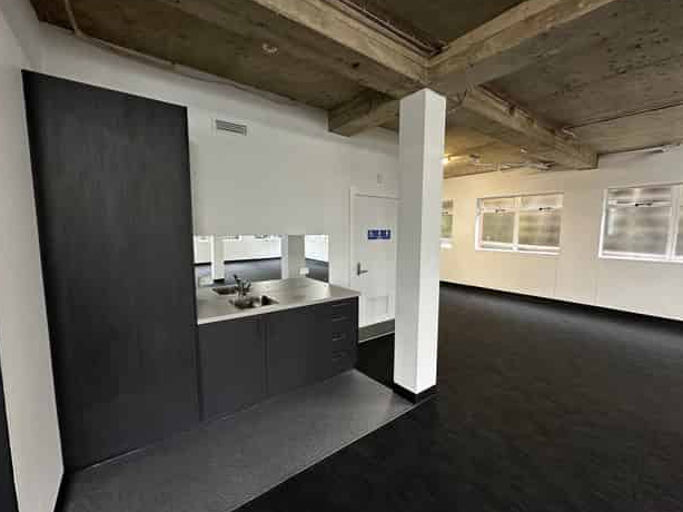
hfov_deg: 98.2
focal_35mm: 15
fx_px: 296
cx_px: 352
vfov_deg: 81.7
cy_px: 259
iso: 160
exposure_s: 1/50
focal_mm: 2.22
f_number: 2.2
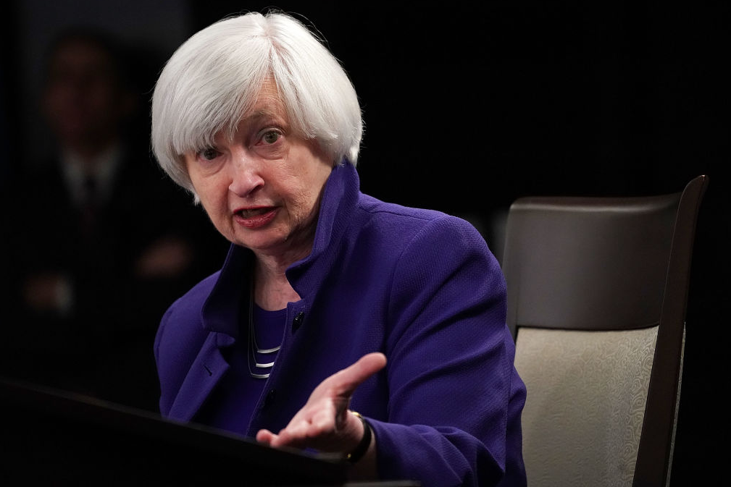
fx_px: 5645
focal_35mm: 278
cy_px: 242
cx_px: 369
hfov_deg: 7.4
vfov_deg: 4.9
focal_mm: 274
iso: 6400
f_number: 5.6
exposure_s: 1/1250
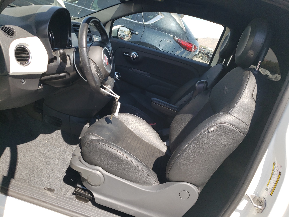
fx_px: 217
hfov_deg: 67.3
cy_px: 108
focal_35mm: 26
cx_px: 144
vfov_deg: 53.1
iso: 50
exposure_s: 1/1000
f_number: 1.5
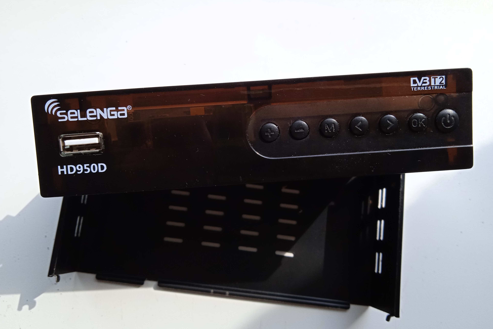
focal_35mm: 30
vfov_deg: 43.6
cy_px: 156
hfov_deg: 61.9
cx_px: 241
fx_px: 411
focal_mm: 3.43
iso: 100
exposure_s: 1/341
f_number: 2.2
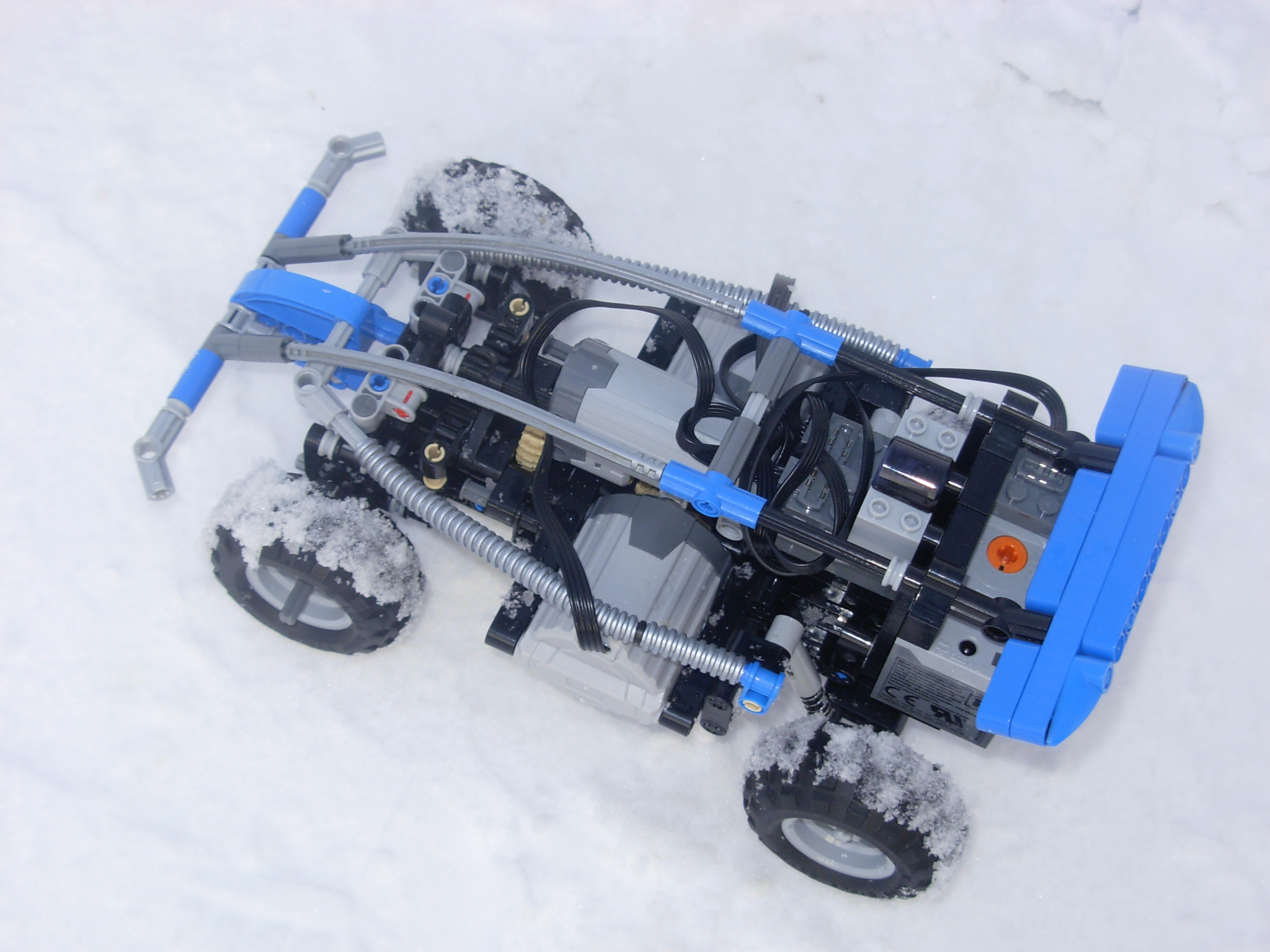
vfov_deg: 22.9
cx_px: 635
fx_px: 2348
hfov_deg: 30.3
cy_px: 476
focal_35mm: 64
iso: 79
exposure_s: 1/395
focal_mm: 10.5
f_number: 3.4
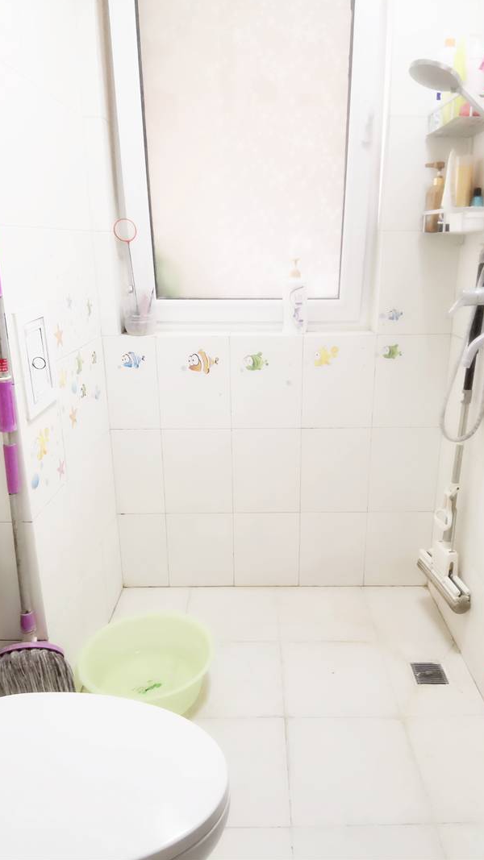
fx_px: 571
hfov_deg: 45.9
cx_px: 263
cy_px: 426
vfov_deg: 74.1
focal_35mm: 25
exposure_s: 1/25
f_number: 2.2
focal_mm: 2.26
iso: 400
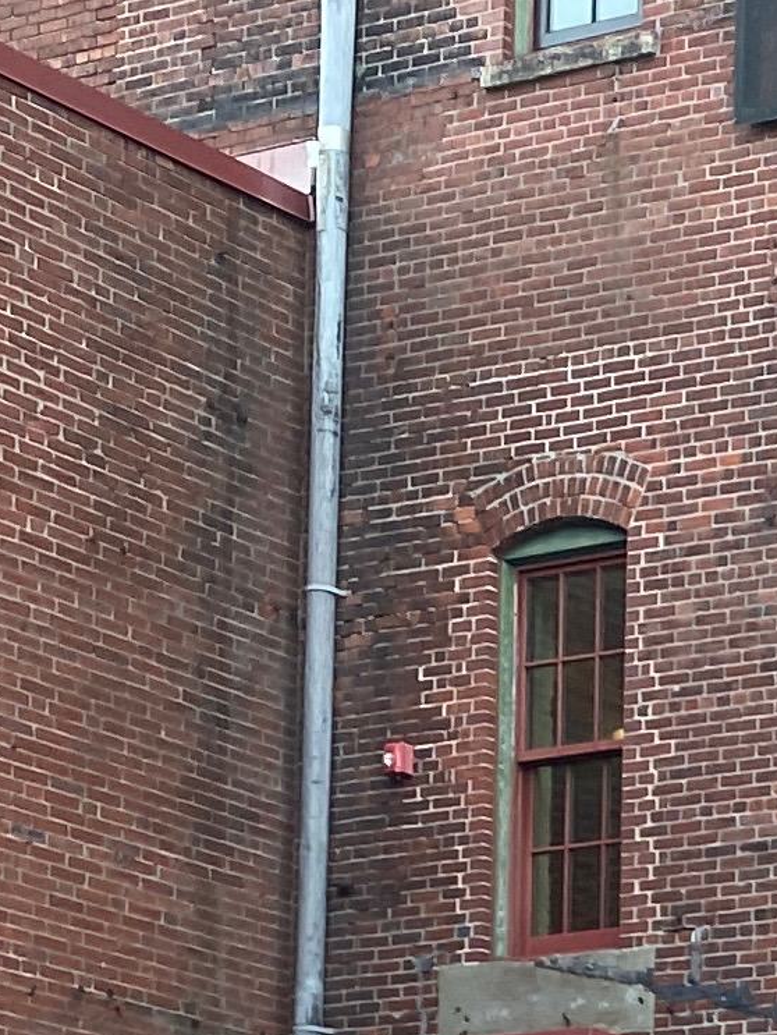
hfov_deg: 9.3
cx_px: 1908
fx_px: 4216
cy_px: 1791
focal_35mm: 141
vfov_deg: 12.8
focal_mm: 4.25
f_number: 1.8
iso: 40
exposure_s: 1/121
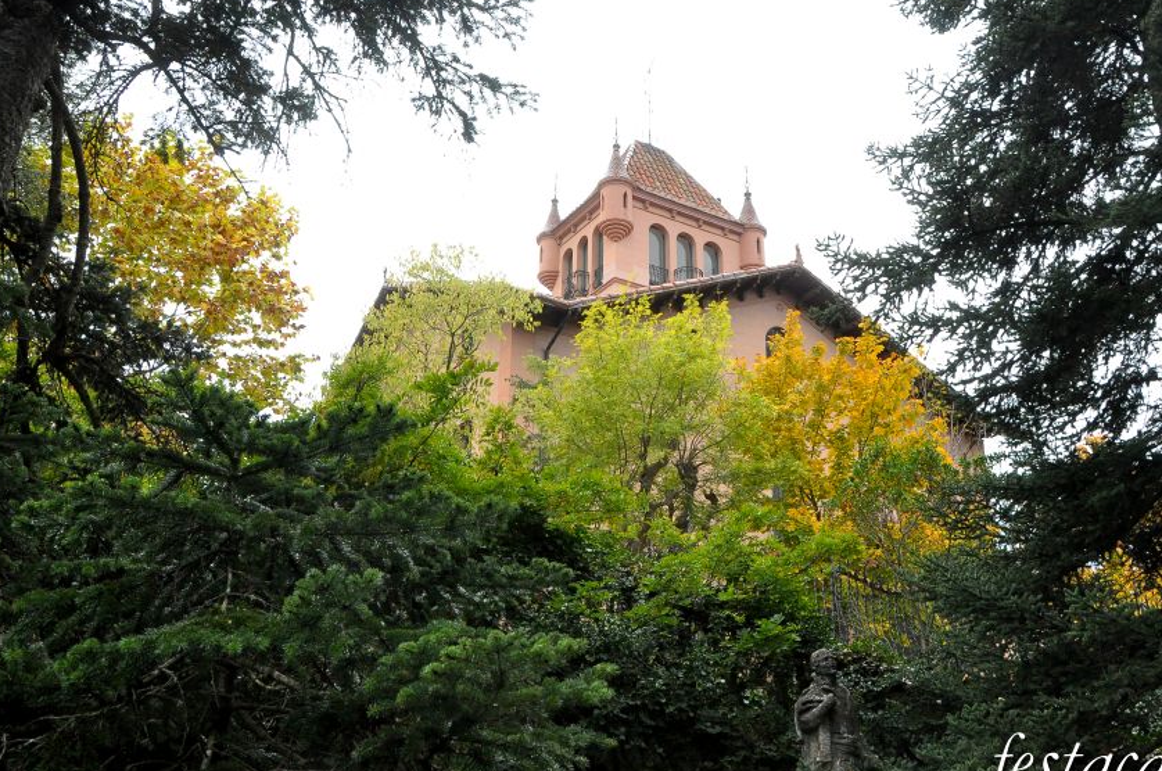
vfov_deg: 39.8
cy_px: 340
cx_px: 675
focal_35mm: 33
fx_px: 1064
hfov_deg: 57.0
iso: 1600
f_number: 9
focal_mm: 18
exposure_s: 1/320
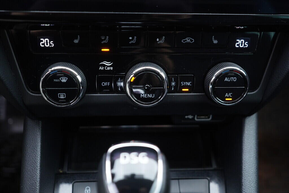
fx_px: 289
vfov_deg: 36.9
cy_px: 96
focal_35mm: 36
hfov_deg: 53.1
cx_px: 144
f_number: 2.8
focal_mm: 24
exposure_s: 1/40
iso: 400
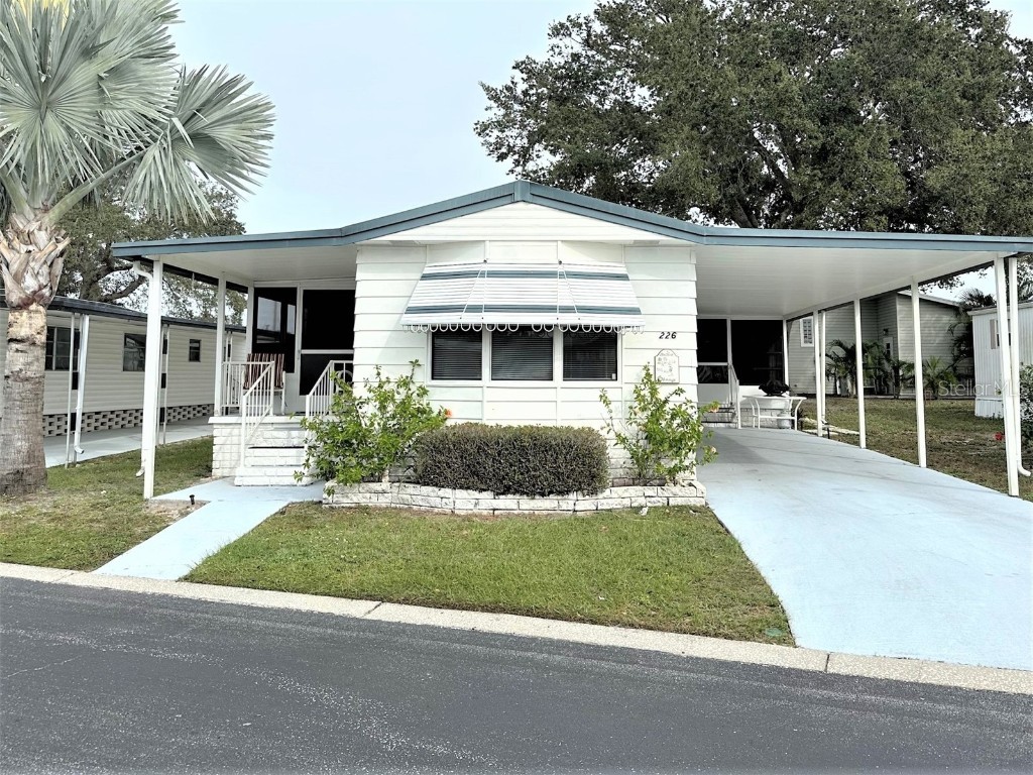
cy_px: 388
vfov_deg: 56.8
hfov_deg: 71.6
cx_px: 516
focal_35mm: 24
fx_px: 716
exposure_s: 1/5000
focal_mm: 6.86
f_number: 1.78
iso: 80
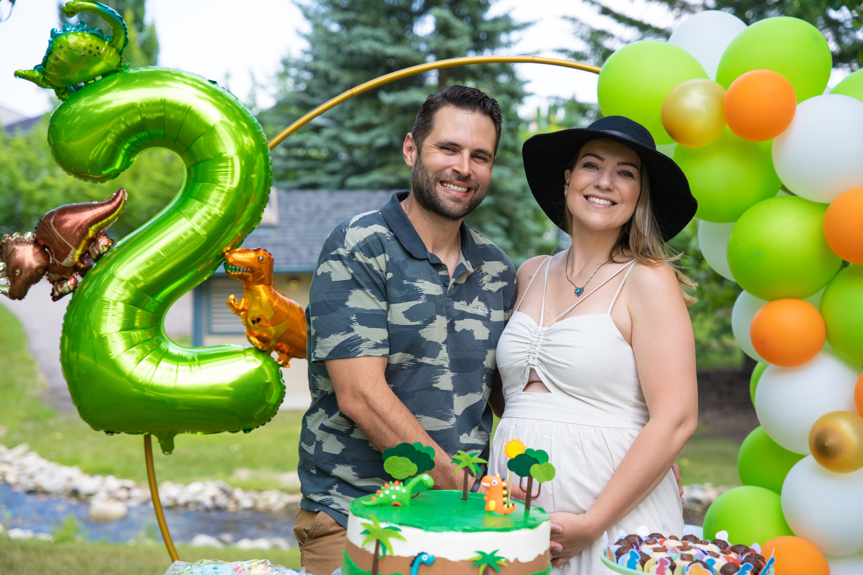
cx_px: 432
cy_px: 288
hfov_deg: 34.0
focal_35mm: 59
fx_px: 1410
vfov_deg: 23.1
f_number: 3.5
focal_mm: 58.8
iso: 200
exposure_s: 1/400
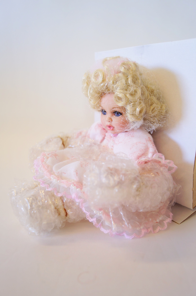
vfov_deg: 62.0
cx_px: 98
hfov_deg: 43.5
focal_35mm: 30
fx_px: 246
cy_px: 148
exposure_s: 1/20
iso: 100
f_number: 4
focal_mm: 20
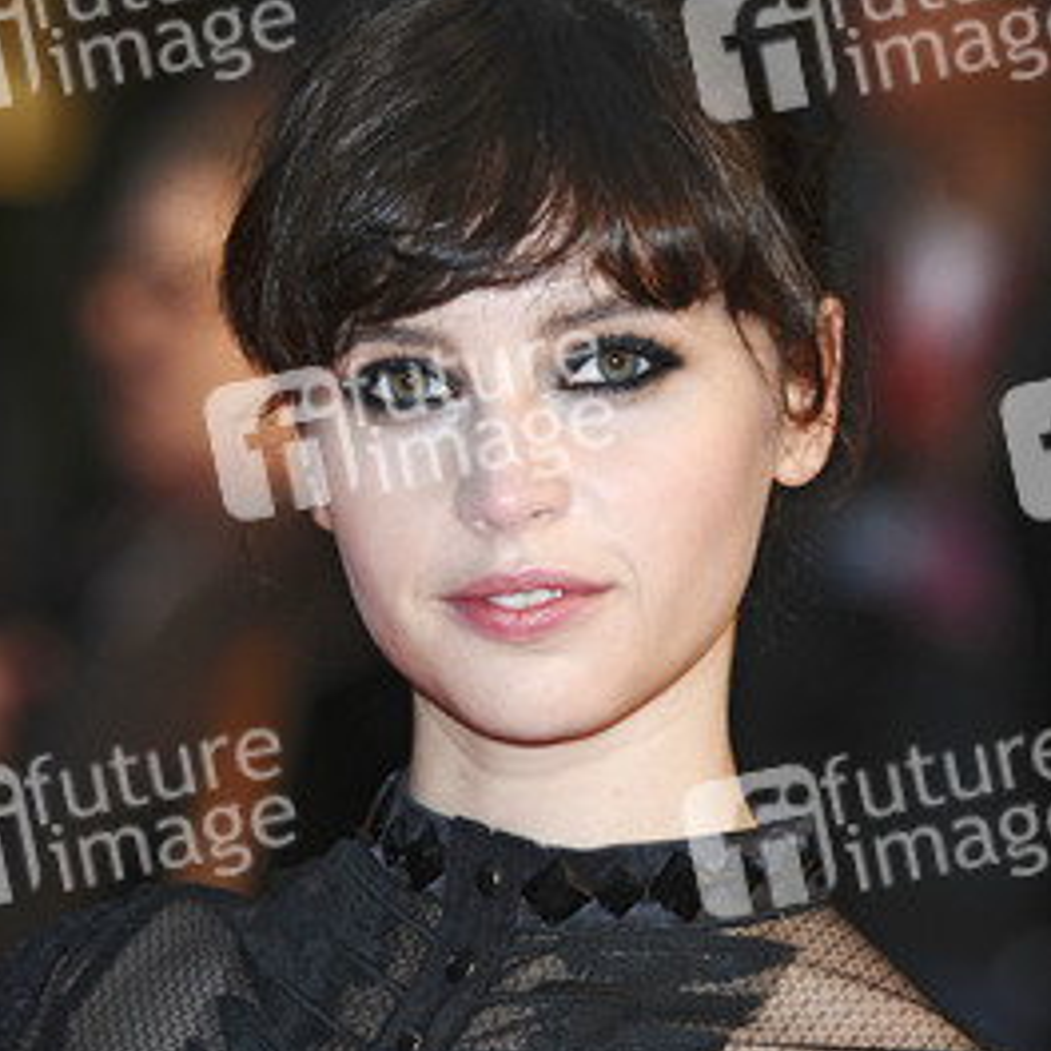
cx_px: 527
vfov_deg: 6.7
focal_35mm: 261
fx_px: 8953
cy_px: 625
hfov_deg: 6.7
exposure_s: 1/200
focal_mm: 135
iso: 320
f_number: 3.5
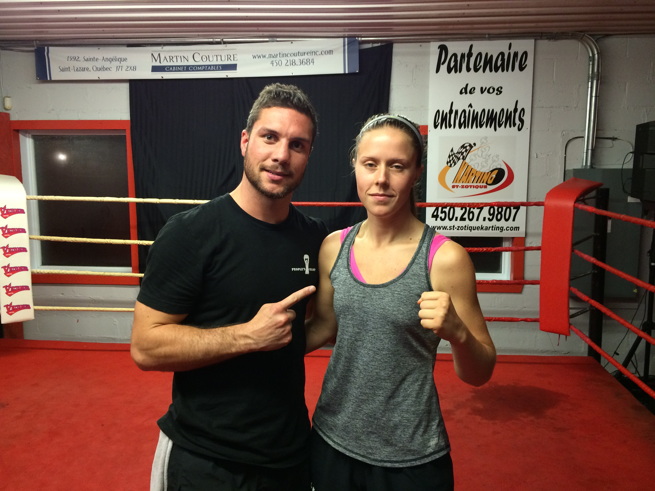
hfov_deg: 61.7
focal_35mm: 29
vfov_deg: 48.2
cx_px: 328
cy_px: 246
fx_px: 549
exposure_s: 1/30
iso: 160
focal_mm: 4.15
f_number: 2.2
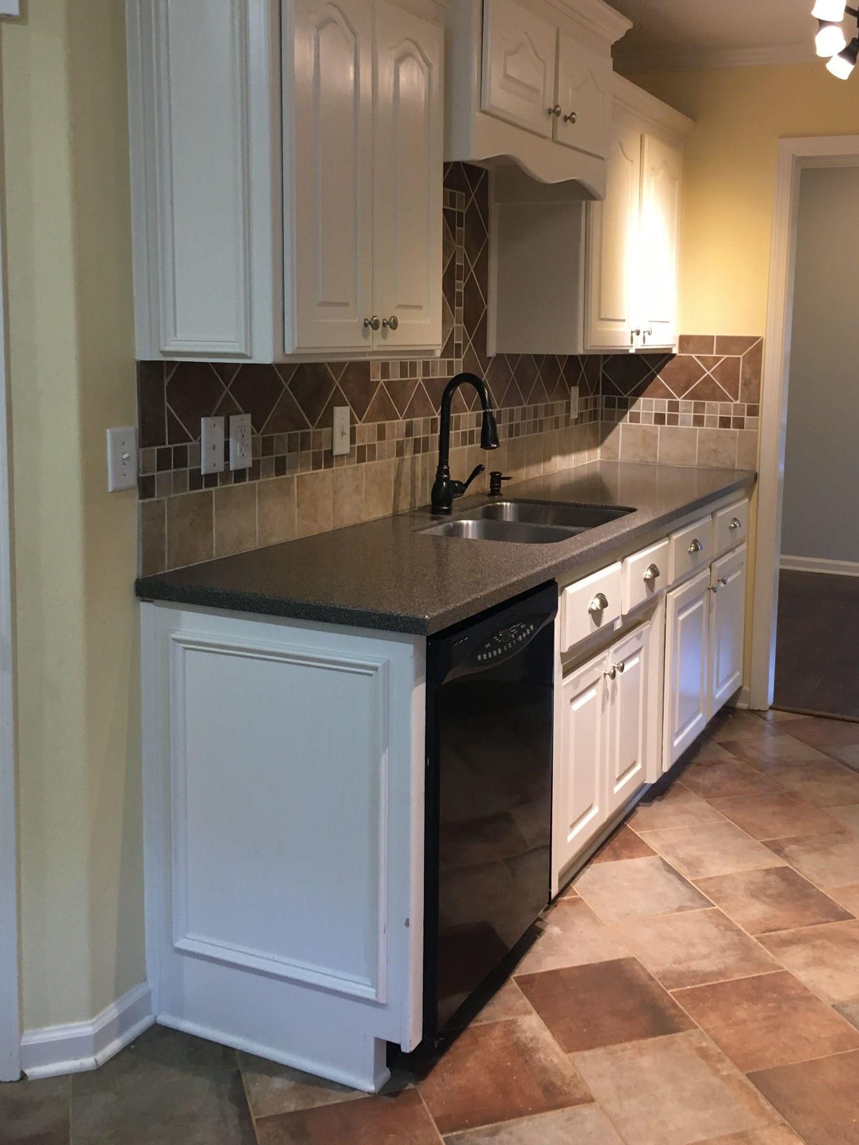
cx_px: 500
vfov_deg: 51.1
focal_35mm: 36
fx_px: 1191
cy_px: 474
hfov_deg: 39.5
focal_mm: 4.15
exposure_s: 1/30
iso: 80
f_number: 2.2
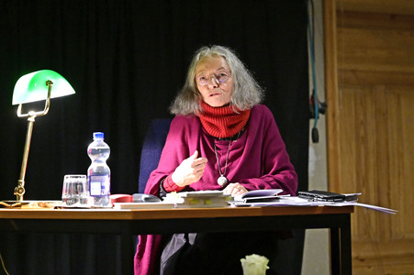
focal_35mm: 70
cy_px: 138
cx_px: 207
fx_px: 804
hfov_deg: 28.9
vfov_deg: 19.4
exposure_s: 1/125
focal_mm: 70
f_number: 2.8
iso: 12800
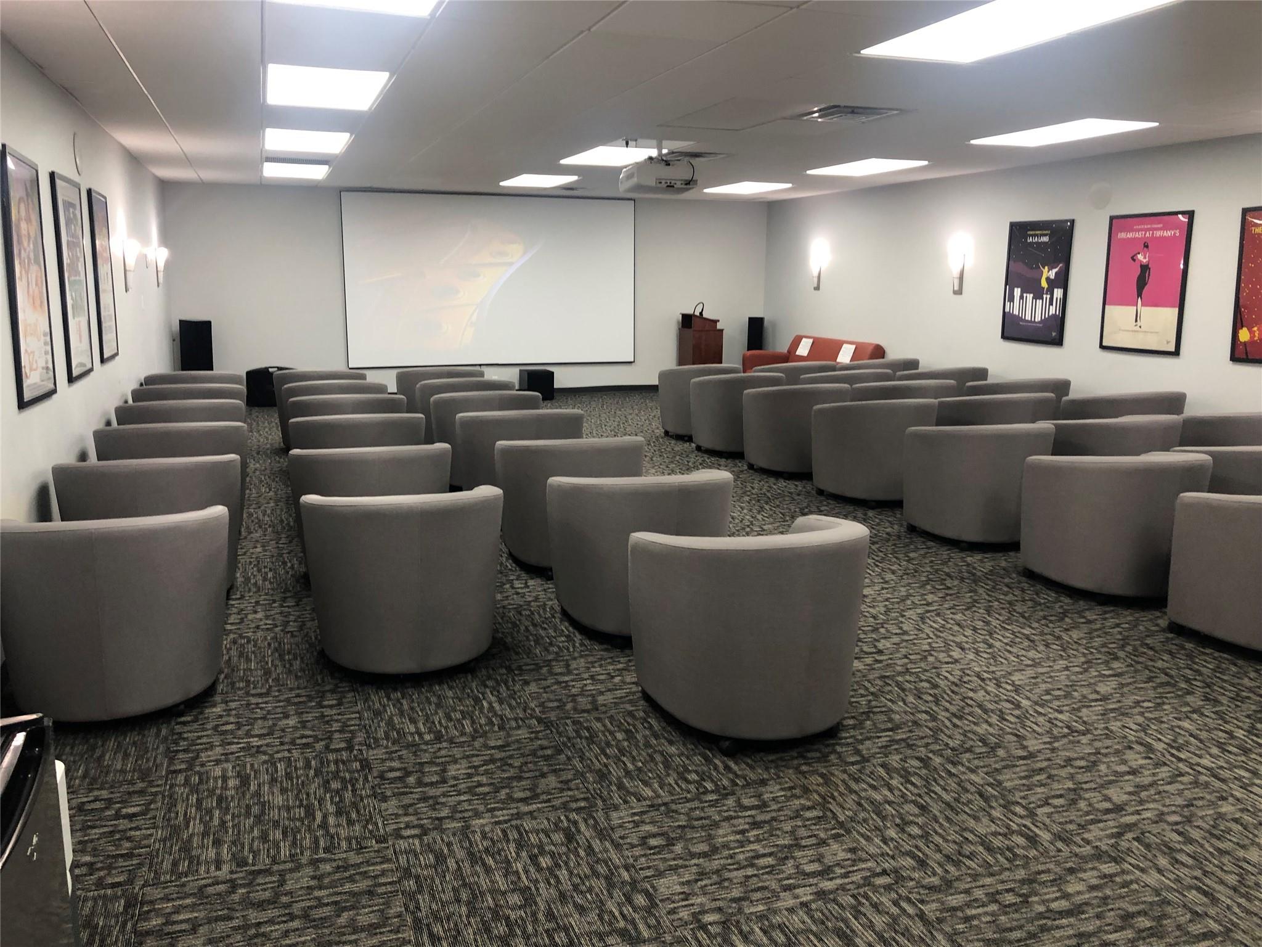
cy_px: 474
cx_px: 631
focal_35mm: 28
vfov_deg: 49.7
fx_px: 1021
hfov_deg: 63.4
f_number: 1.8
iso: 40
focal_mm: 3.99
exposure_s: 1/24
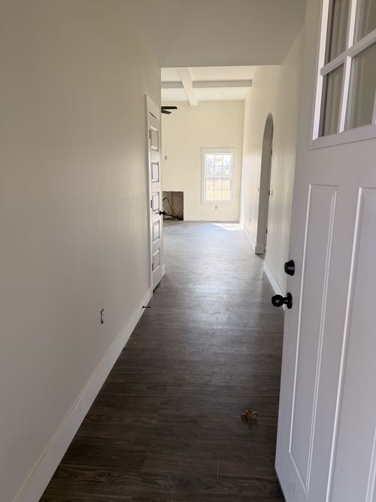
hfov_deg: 56.8
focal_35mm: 24
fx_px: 348
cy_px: 251
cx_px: 188
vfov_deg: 71.6
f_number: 1.78
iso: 125
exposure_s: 1/200
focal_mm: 6.76
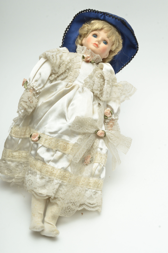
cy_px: 126
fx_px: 475
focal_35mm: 68
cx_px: 84
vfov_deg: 29.9
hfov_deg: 20.1
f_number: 14
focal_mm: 45
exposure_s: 1/250
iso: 800
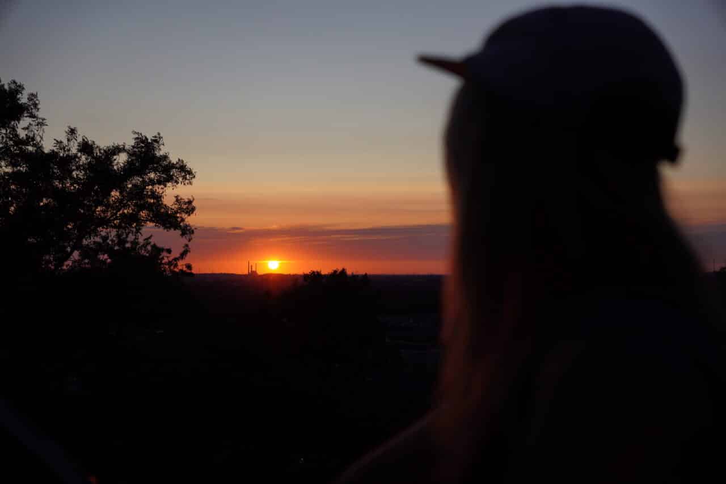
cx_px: 363
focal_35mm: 51
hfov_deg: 38.8
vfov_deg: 26.4
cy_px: 242
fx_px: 1031
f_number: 2.8
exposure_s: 1/1000
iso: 100
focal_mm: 34.1
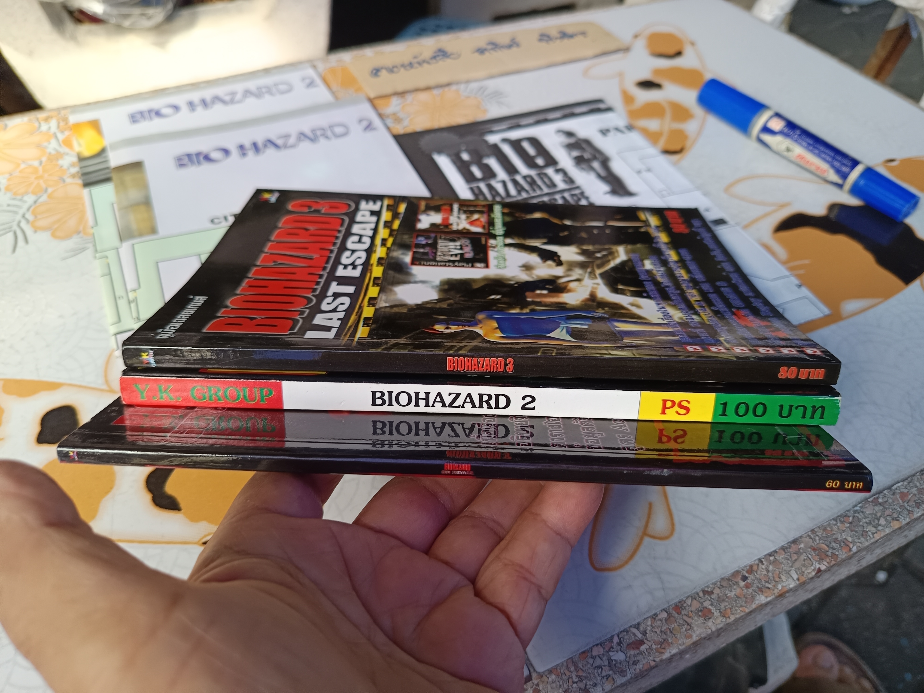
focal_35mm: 24
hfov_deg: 71.6
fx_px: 641
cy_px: 346
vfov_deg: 56.8
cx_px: 462
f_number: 1.7
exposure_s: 1/50
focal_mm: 5.31
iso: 185
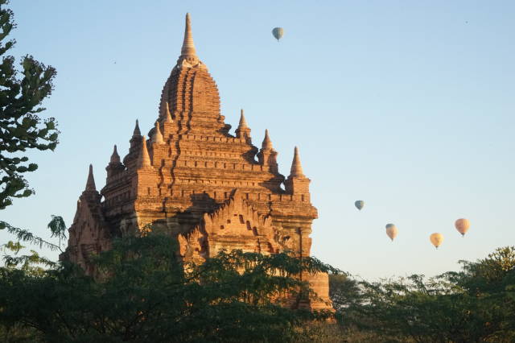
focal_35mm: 64
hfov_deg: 31.4
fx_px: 915
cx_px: 258
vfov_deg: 21.2
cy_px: 172
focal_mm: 64
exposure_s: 1/80
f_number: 32
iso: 2500
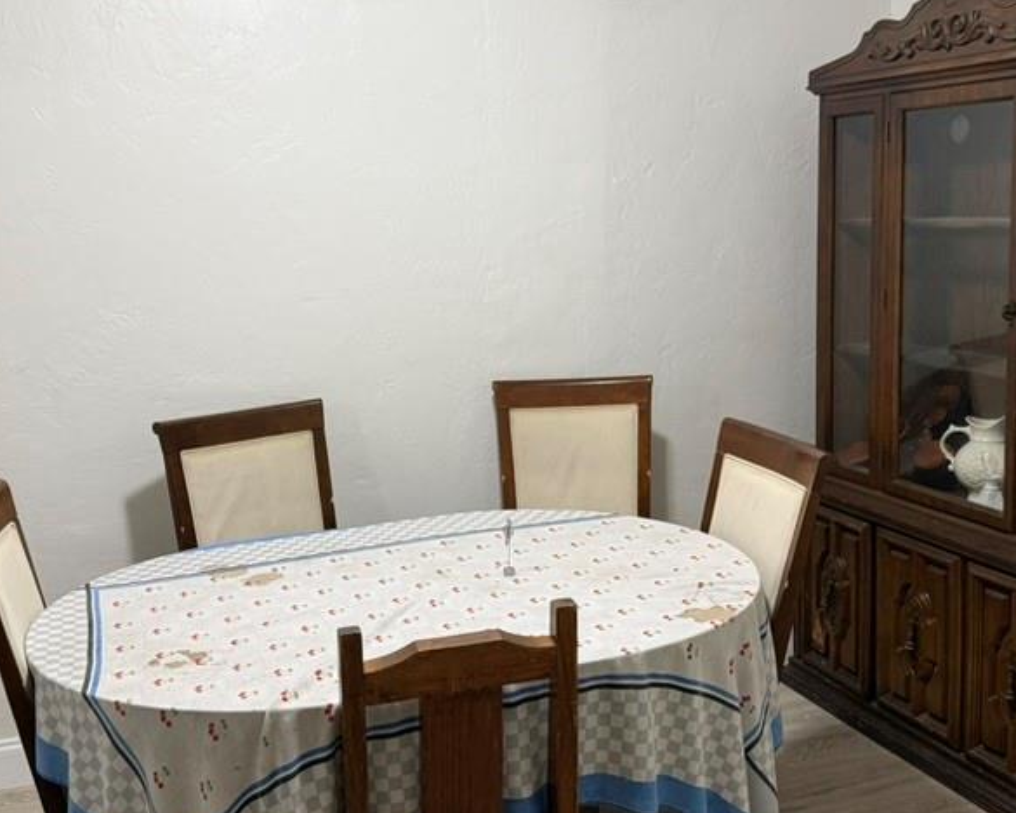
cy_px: 386
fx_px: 1233
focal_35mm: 41
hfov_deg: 44.8
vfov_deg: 36.5
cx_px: 488
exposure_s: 1/60
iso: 320
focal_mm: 6.76
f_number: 1.78
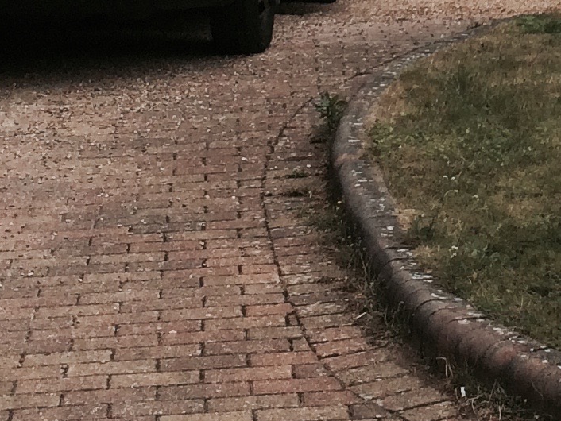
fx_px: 2172
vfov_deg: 10.4
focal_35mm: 134
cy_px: -337
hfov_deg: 14.2
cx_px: 692
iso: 32
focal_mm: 4.15
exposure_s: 1/1642
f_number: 2.2
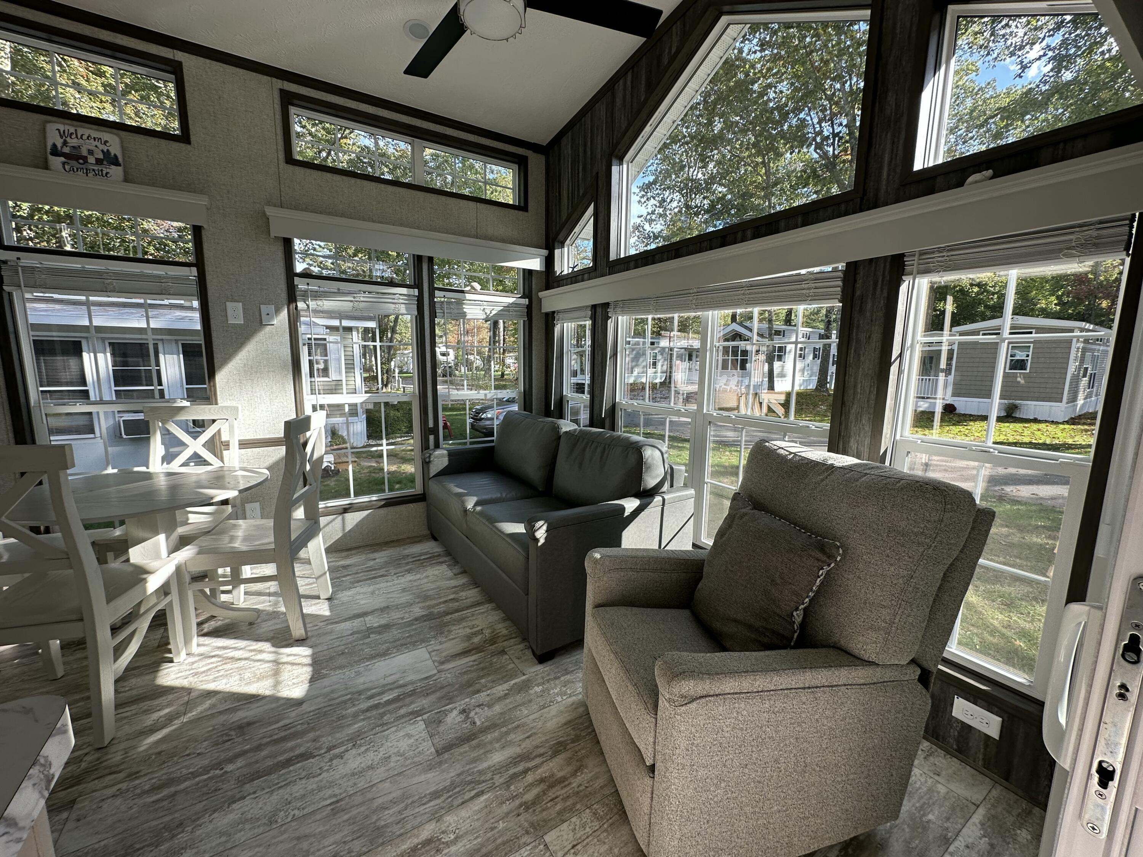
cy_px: 428
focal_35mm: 14
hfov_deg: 102.1
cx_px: 572
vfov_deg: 85.7
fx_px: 462
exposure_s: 1/149
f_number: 2.2
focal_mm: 2.22
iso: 40
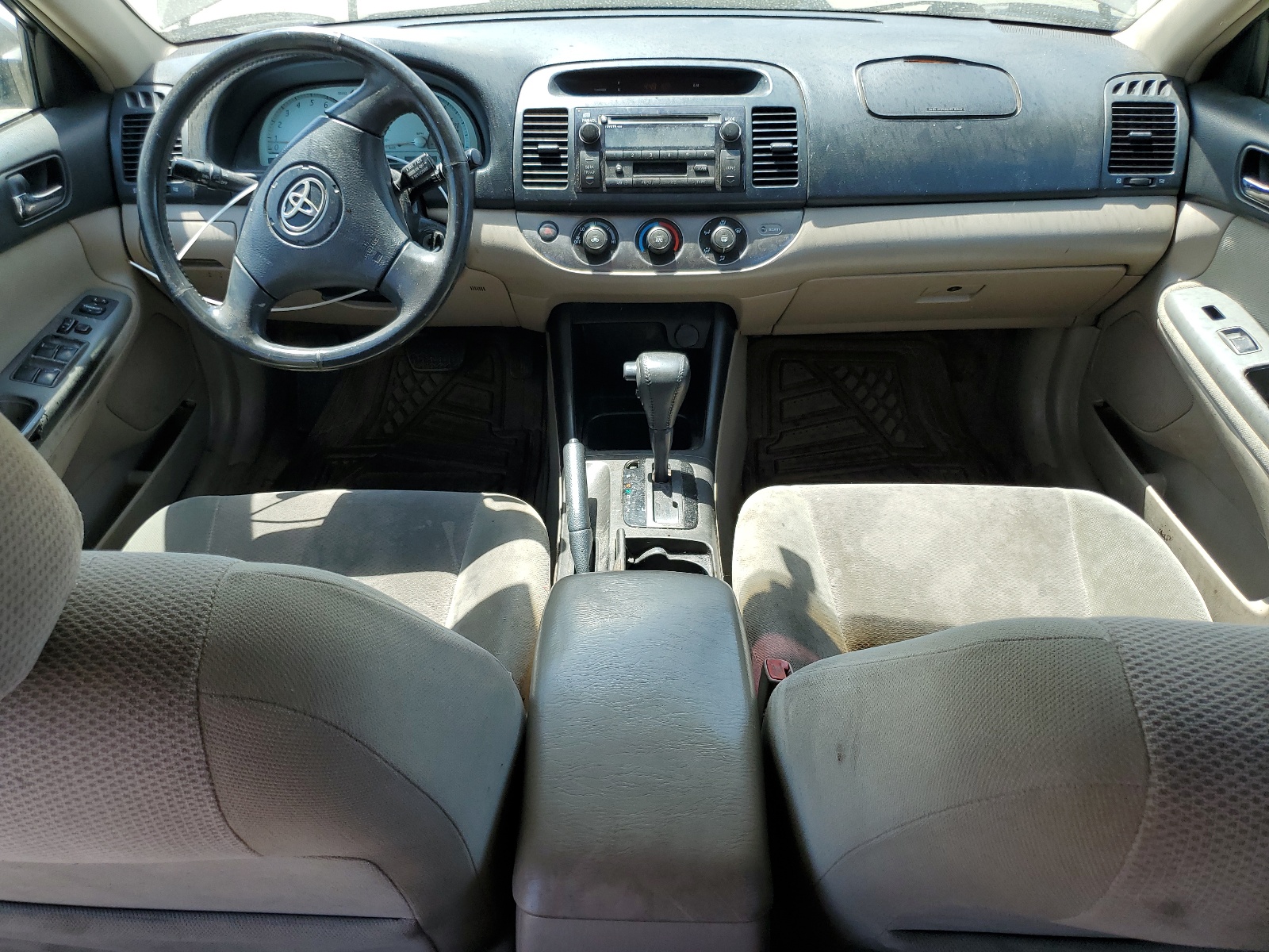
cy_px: 476
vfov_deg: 53.1
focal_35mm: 26
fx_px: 953
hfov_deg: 67.3
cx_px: 634
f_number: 1.5
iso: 50
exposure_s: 1/500
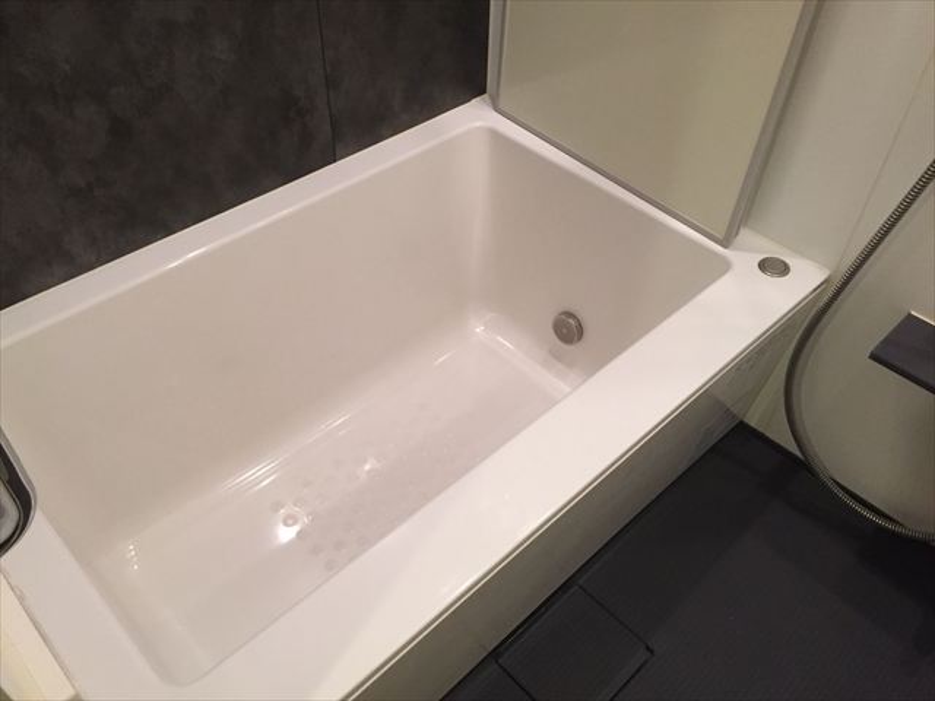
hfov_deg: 61.7
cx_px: 468
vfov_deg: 48.2
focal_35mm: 29
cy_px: 350
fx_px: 783
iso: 200
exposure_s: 1/33
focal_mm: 4.15
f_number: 2.2
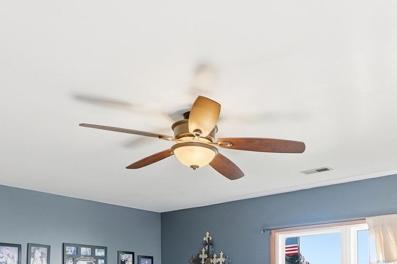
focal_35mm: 36
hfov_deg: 52.5
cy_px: 298
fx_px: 397
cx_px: 252
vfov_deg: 32.0
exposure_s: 1/320
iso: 100
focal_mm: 10
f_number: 4.5
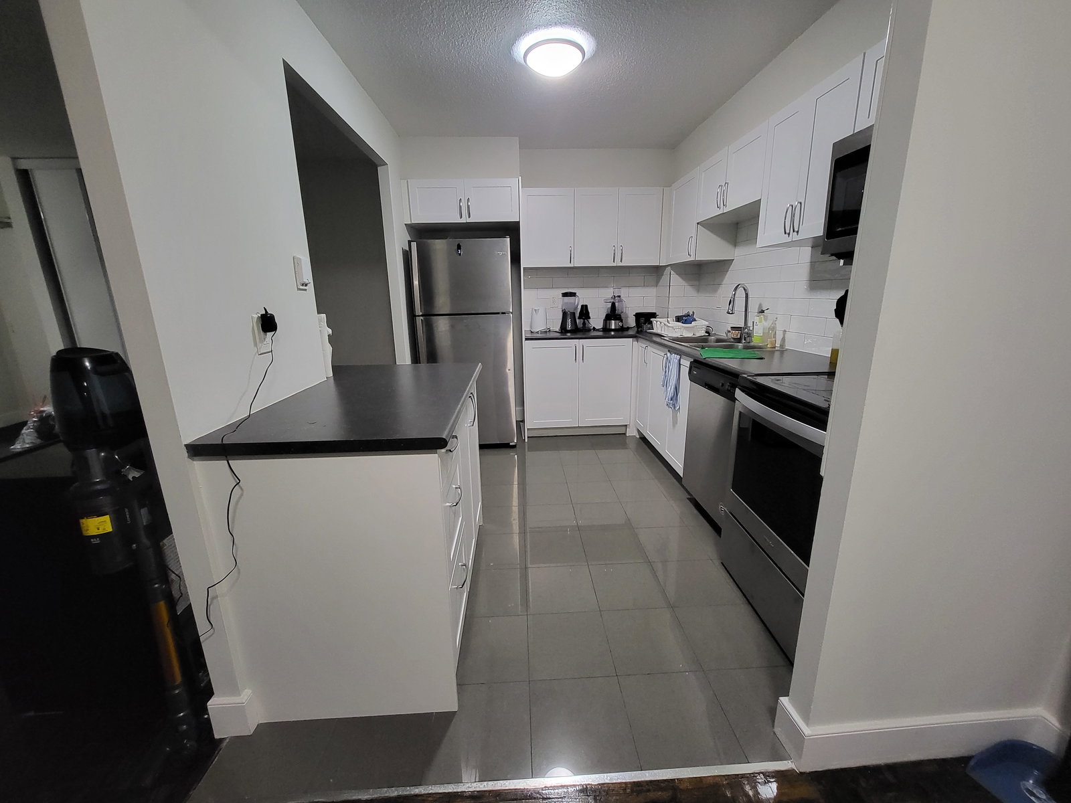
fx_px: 402
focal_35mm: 13
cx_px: 536
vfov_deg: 89.9
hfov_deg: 106.2
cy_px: 402
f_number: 2.2
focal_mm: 1.74
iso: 640
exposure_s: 1/24
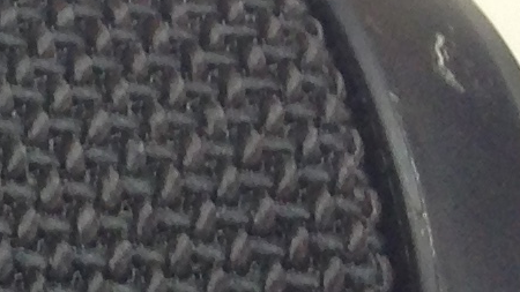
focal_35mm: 261
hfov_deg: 7.1
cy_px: 394
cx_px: -1171
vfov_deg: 4.6
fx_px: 3598
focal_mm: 4.12
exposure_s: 1/20
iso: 80
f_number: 2.4
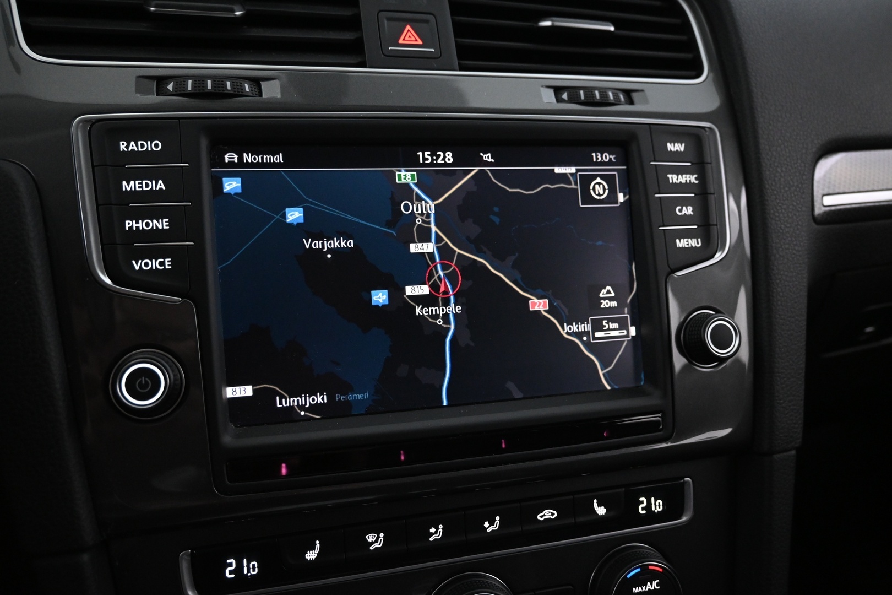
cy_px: 298
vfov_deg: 44.6
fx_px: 725
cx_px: 446
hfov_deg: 63.2
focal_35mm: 29
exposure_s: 1/30
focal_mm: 19.5
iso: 2800
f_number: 3.8
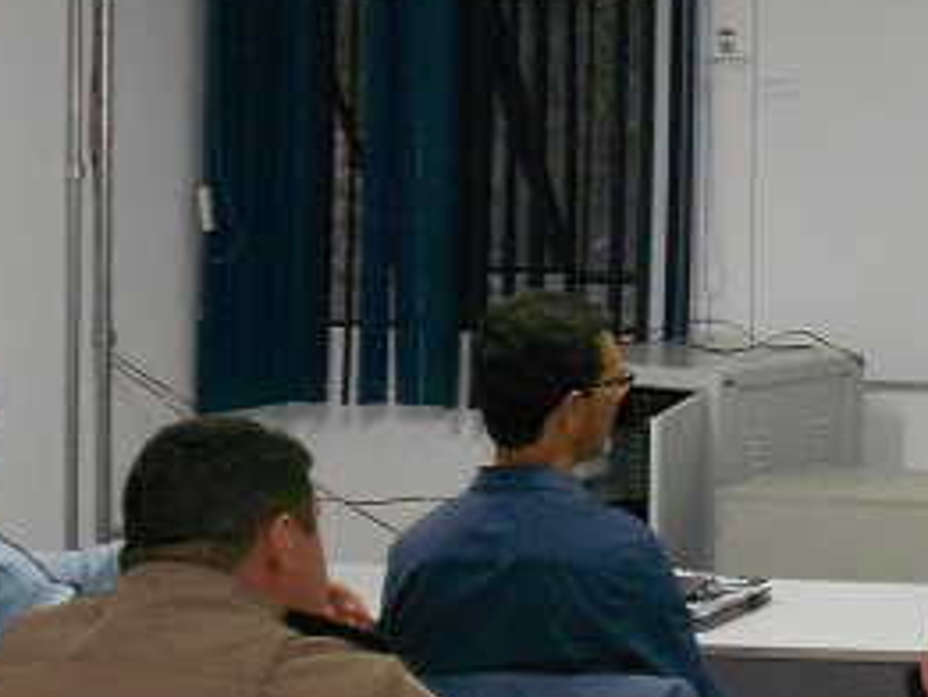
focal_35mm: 109
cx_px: 1255
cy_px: 149
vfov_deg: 13.5
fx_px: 2923
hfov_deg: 16.9
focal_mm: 6.7
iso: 320
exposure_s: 1/30
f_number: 3.9
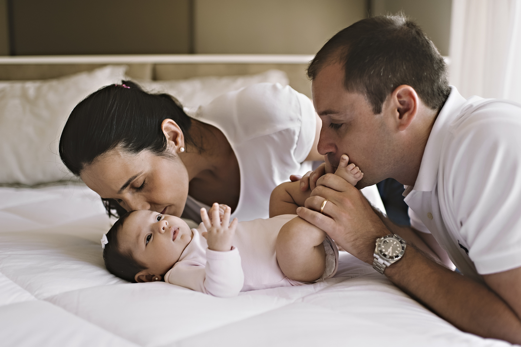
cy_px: 174
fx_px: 506
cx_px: 260
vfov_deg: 37.8
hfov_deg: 54.5
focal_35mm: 35
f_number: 2
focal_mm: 35
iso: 200
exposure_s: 1/125
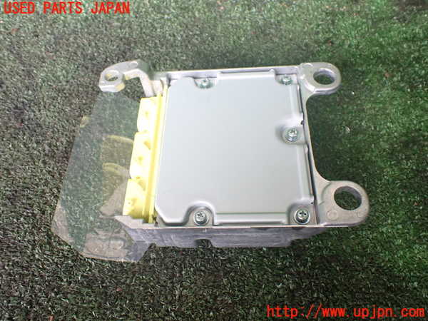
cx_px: 214
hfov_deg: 60.0
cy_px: 160
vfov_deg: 46.8
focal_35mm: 30
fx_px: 371
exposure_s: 1/40
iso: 800
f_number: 2.3
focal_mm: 5.4
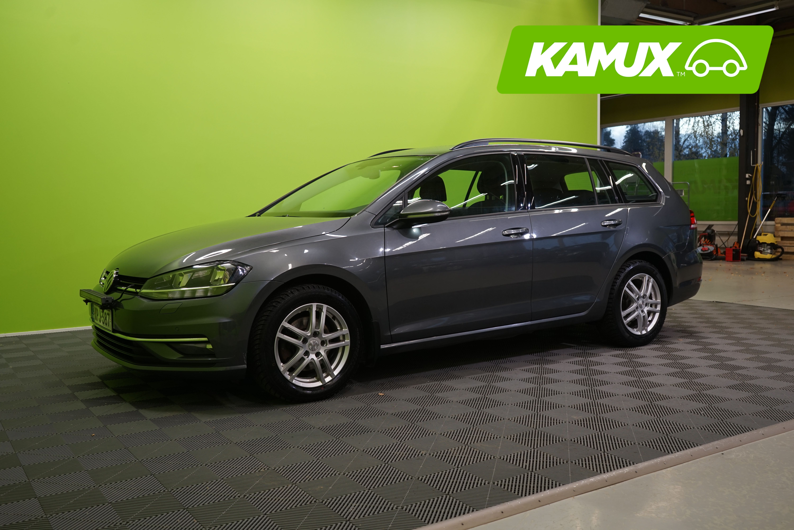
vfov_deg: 40.0
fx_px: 728
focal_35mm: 33
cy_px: 265
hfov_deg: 57.2
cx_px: 397
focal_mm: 33
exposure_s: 1/50
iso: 500
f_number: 5
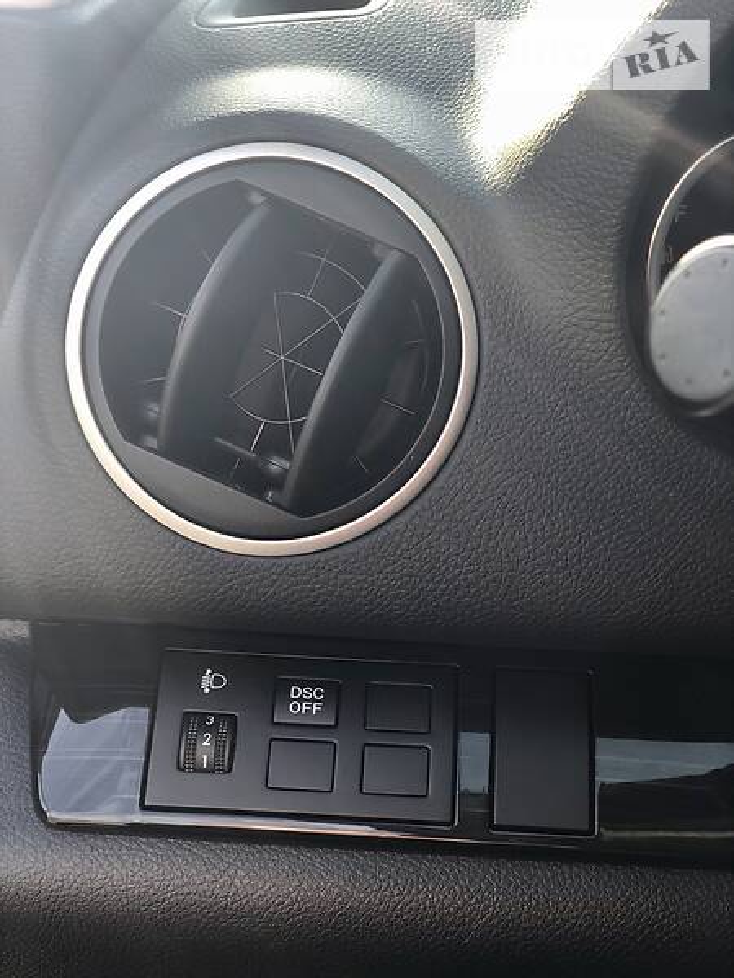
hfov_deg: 28.0
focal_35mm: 52
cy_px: 489
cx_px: 367
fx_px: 1470
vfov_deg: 36.8
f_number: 2.4
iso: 20
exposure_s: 1/60
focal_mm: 6
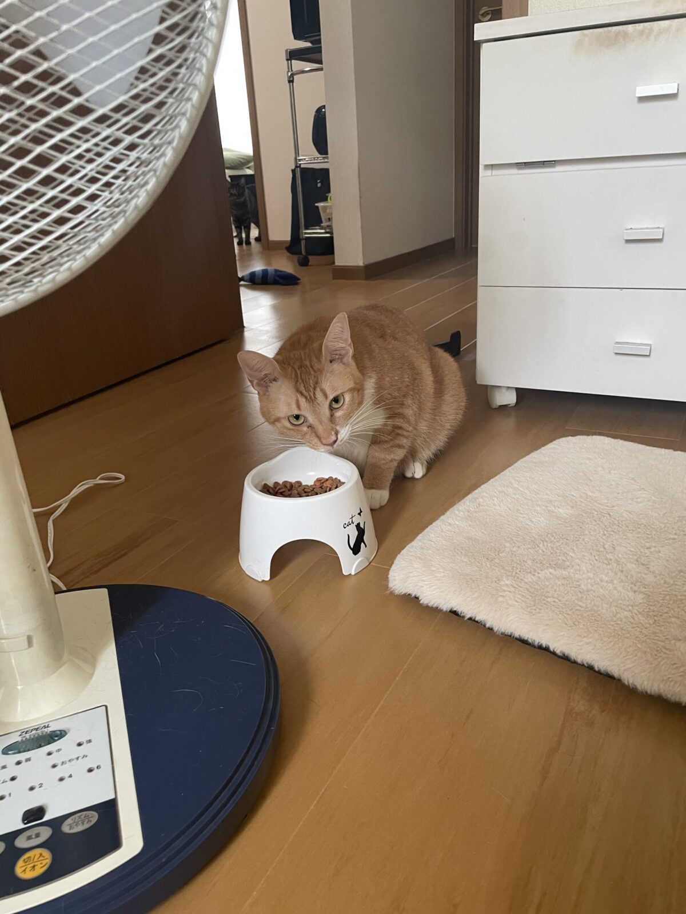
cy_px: 457
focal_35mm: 26
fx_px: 687
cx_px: 343
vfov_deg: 67.3
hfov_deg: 53.1
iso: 250
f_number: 1.6
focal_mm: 4.2
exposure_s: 1/60
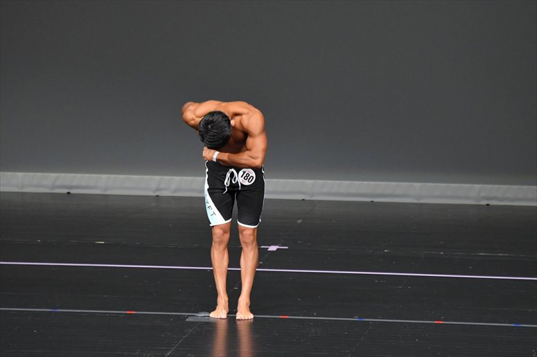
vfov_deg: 4.0
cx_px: 268
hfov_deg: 6.0
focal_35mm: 345
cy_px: 178
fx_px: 5144
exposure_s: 1/400
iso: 4000
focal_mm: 230
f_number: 5.6
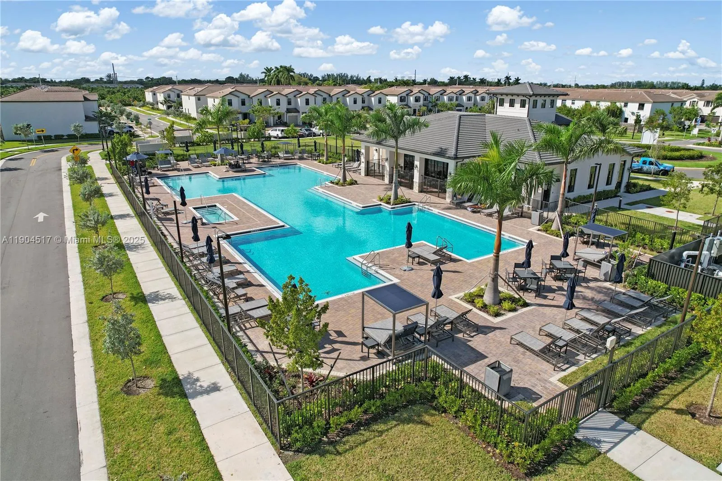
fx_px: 441
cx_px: 361
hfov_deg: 78.6
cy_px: 240
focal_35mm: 22
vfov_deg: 57.2
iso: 100
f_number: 2.8
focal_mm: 8.38
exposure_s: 1/2500
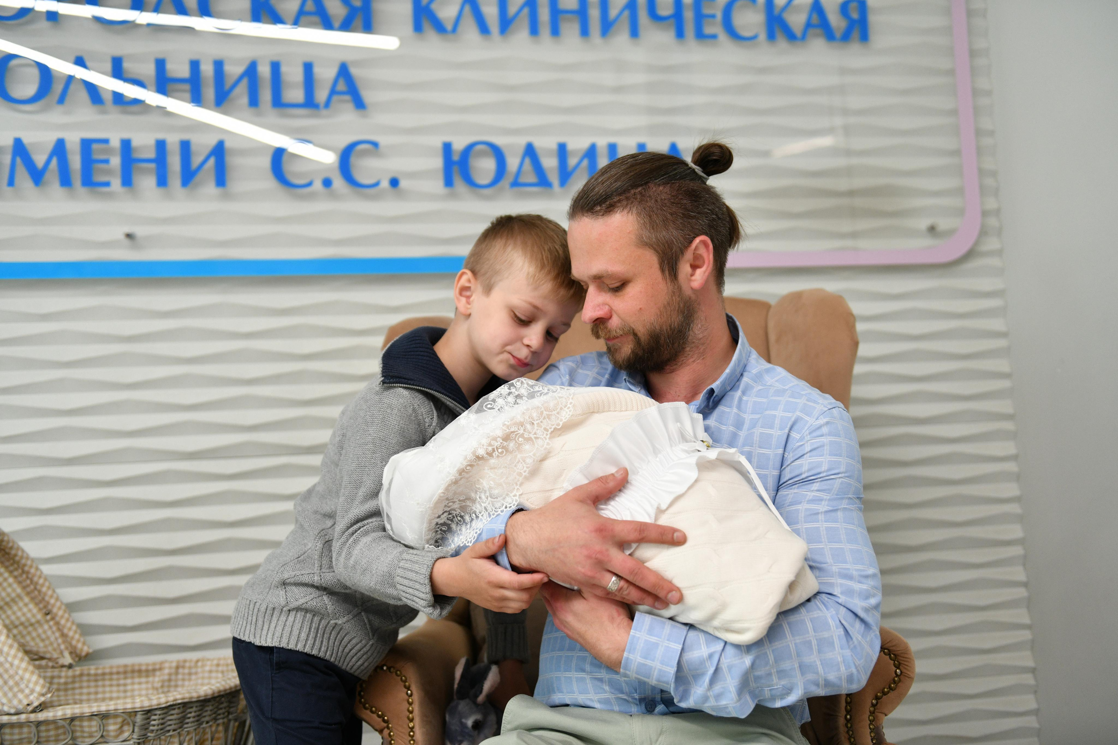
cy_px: 372
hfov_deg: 50.7
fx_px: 1180
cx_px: 559
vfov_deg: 35.1
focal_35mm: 38
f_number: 2.8
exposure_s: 1/200
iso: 1250
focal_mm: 38
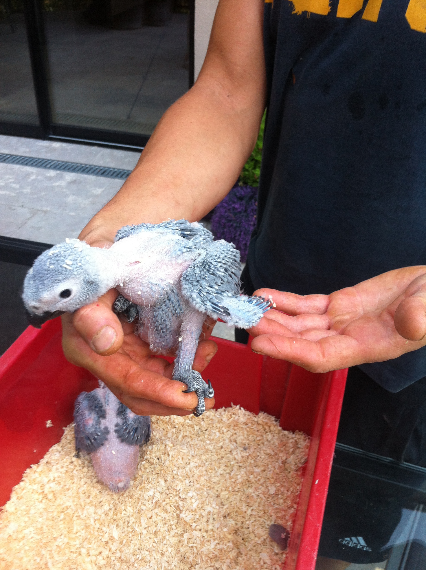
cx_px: 213
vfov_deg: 52.7
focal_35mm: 35
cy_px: 285
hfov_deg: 40.6
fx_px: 576
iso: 80
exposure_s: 1/175
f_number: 2.8
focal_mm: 3.85
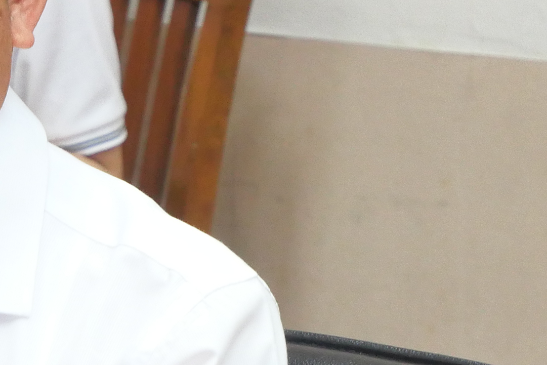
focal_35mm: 426
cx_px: -119
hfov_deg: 4.8
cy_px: 244
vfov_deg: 3.2
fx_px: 6473
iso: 1600
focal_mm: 60
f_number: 5.6
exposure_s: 1/20
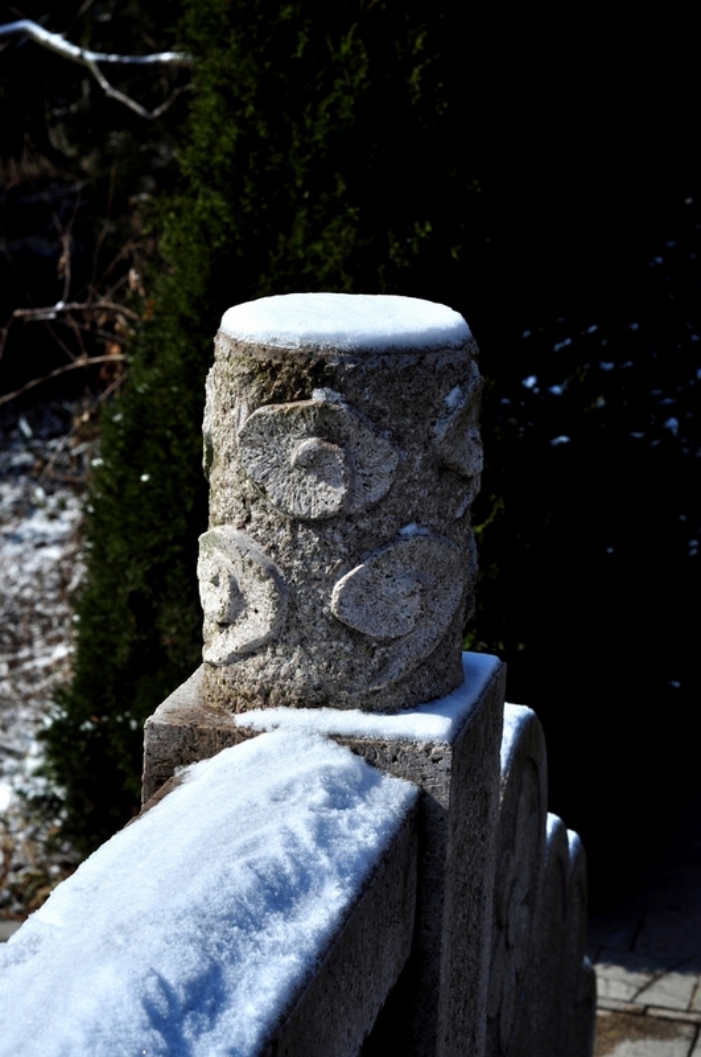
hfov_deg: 18.1
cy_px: 528
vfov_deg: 27.0
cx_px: 350
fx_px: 2197
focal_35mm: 75
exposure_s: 1/500
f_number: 8
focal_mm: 50
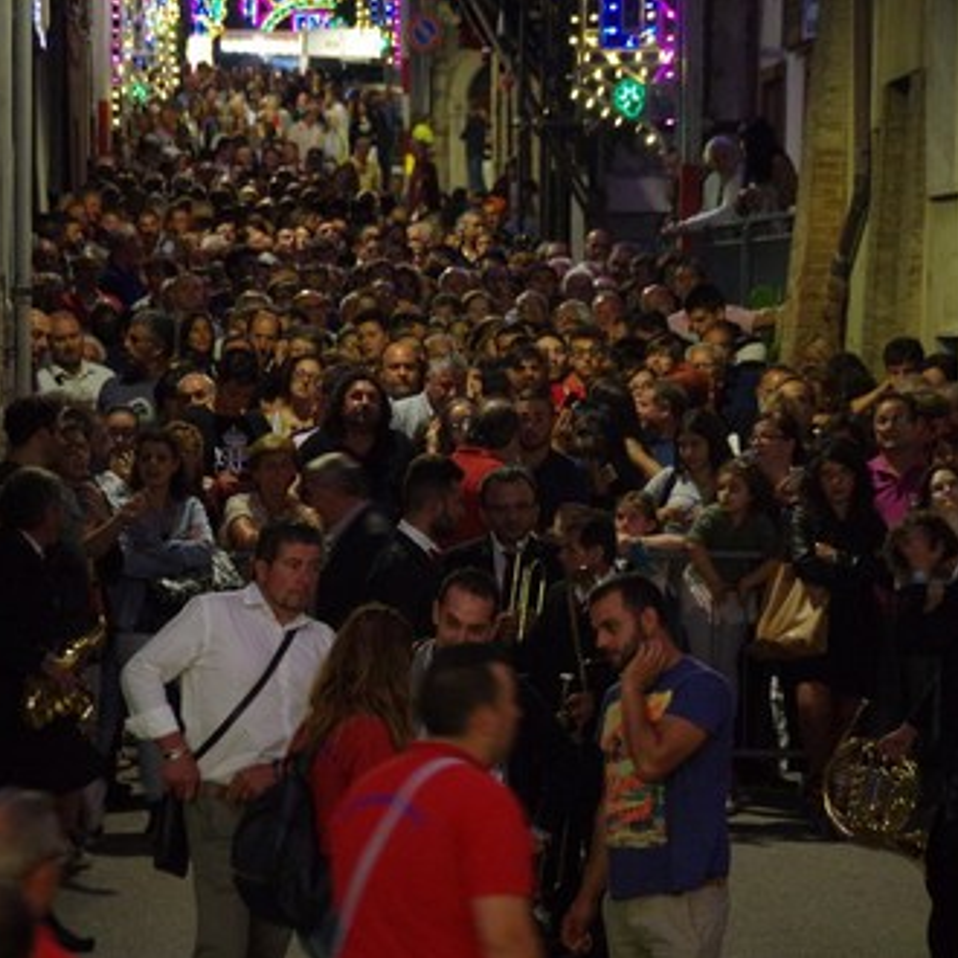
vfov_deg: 10.3
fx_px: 5323
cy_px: 480
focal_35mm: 170
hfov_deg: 10.3
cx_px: 441
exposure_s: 1/20
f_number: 5.6
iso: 3200
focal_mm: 88
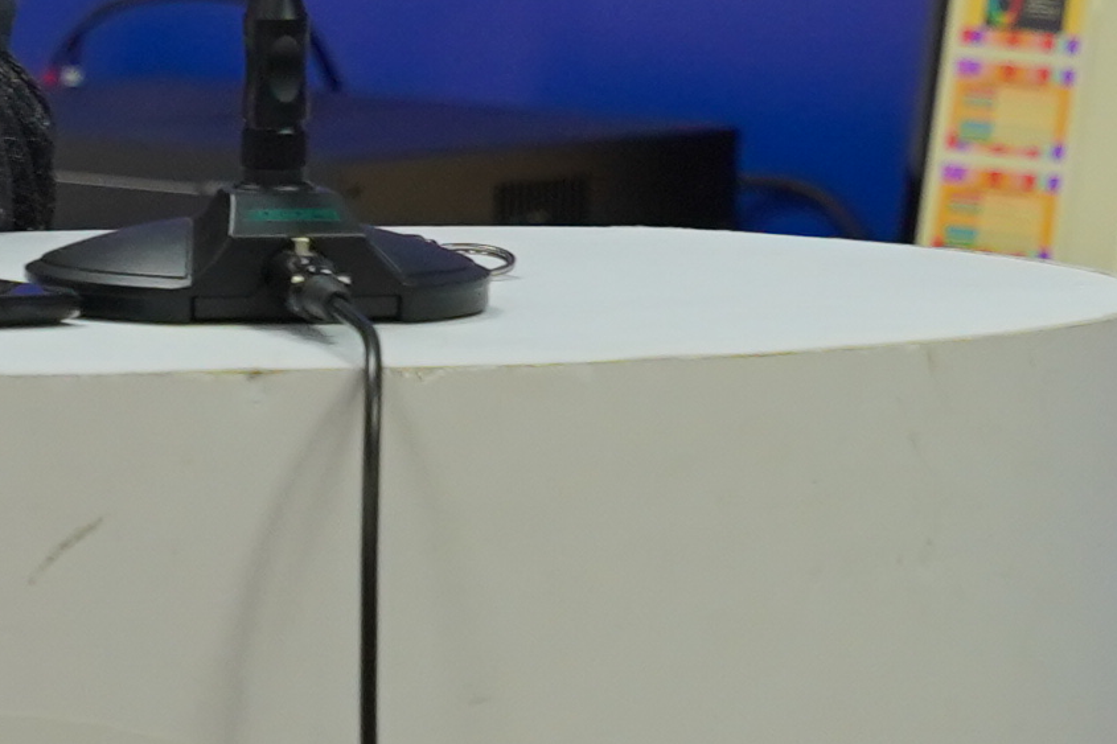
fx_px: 15417
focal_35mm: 497
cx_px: 1112
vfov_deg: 2.8
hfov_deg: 4.1
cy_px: -753
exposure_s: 1/160
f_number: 4
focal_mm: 70
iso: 800
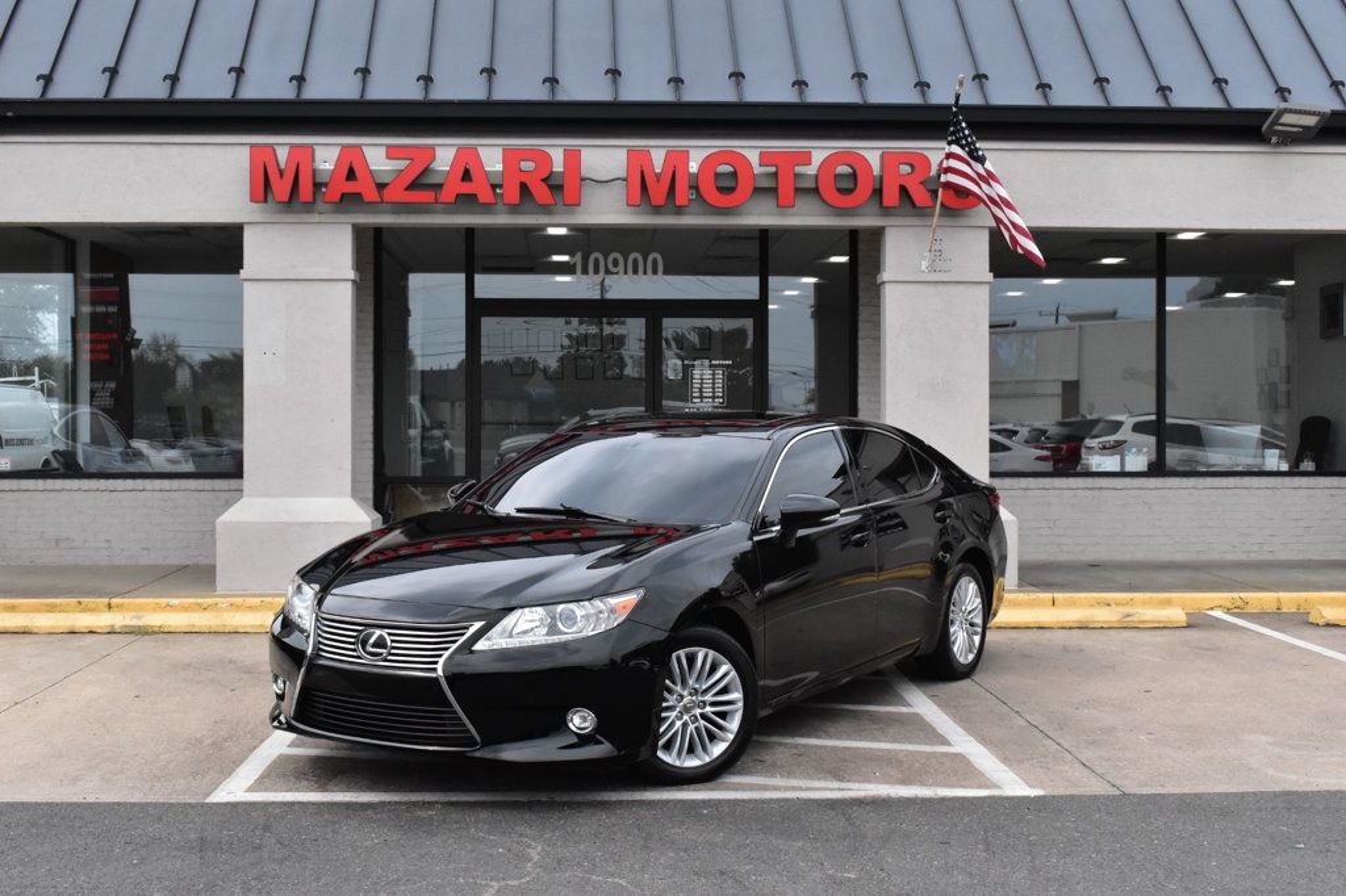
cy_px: 448
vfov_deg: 29.8
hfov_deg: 43.6
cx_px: 673
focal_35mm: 45
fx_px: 1682
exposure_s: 1/1250
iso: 2500
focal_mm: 30
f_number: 13
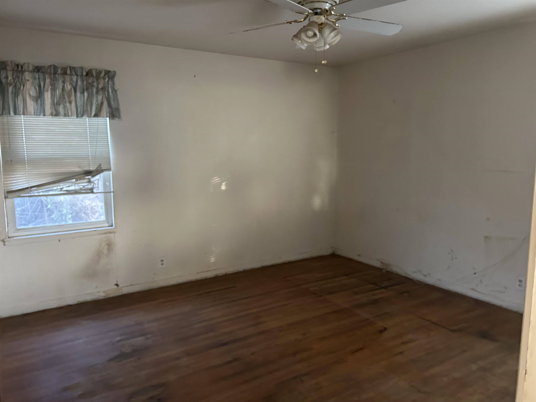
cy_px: 201
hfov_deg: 67.3
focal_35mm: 26
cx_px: 268
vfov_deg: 53.1
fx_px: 403
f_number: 1.5
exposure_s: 1/40
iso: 500
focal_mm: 5.7
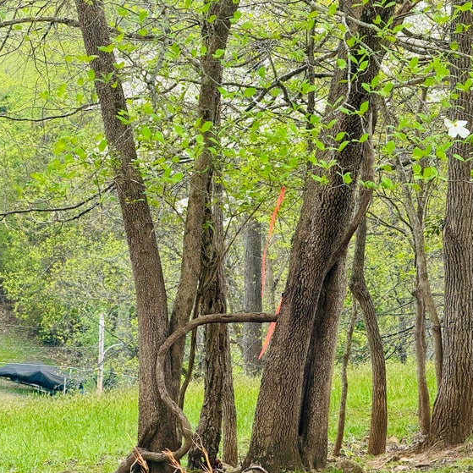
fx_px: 2504
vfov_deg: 10.8
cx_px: 187
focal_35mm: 162
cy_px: 237
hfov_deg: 10.8
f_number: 2.8
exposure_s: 1/220
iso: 50
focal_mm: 15.66
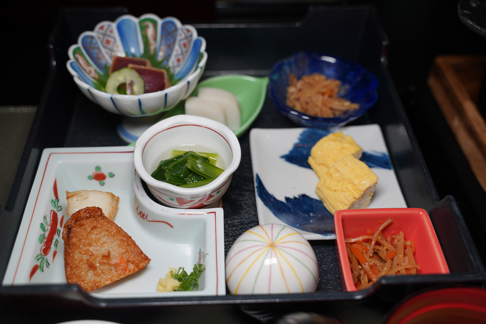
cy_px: 162
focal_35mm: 37
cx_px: 243
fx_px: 499
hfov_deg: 51.9
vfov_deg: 35.9
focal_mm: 37
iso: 160
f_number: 4
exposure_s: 1/60
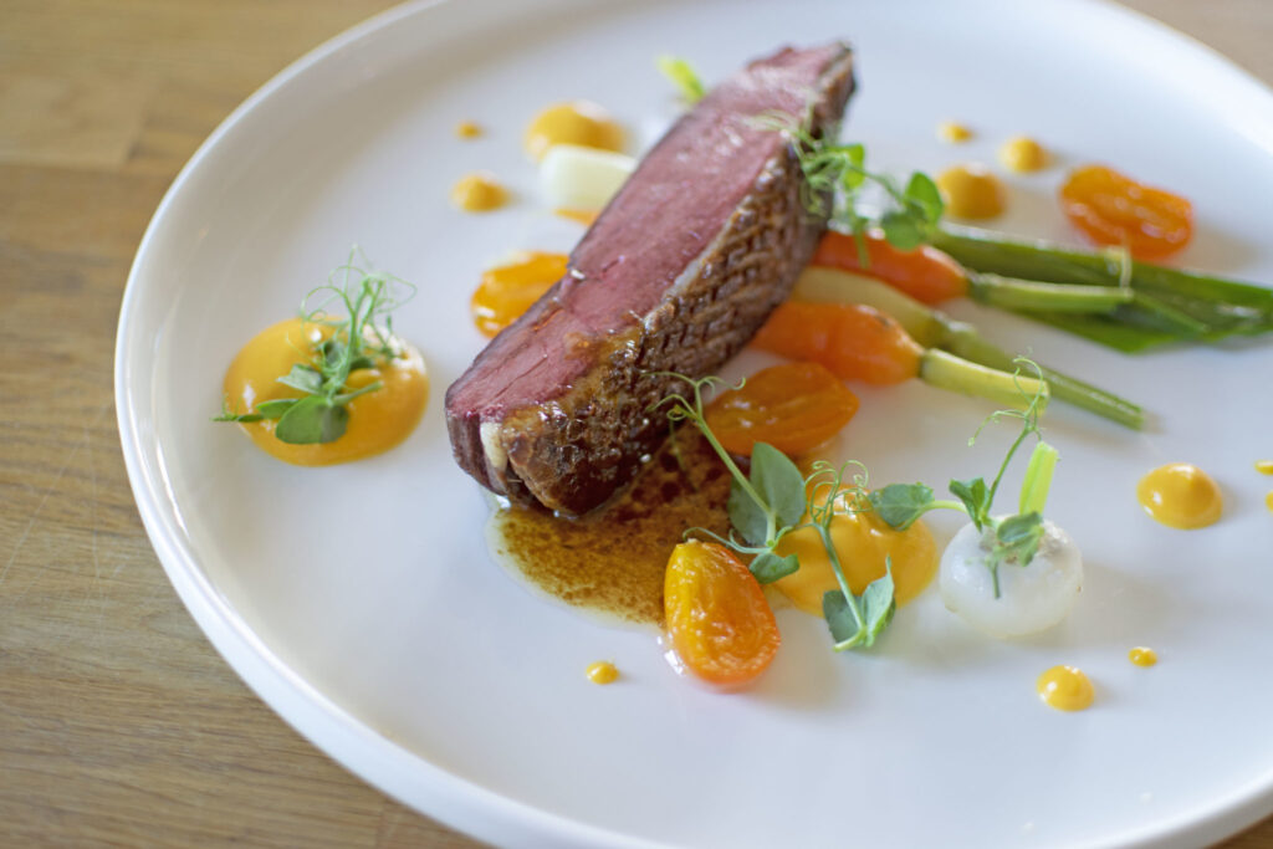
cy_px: 424
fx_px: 1857
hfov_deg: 37.8
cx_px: 636
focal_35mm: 52
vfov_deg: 25.8
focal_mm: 35
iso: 250
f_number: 1.8
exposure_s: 1/80
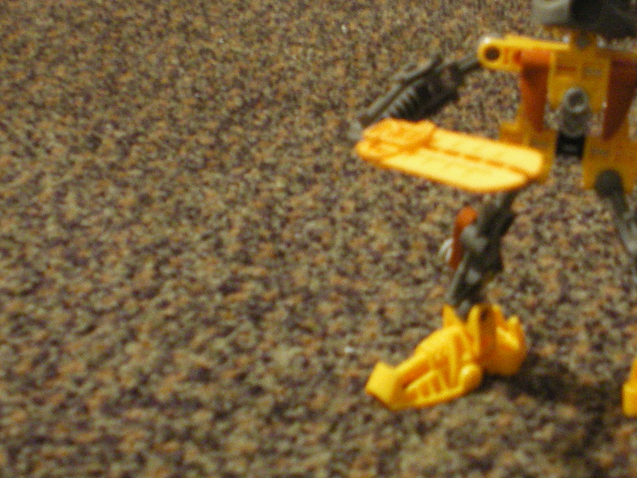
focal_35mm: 88
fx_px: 1619
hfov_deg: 21.7
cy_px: 139
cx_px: 576
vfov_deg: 16.7
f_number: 3.5
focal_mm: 7.4
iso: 400
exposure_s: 1/4
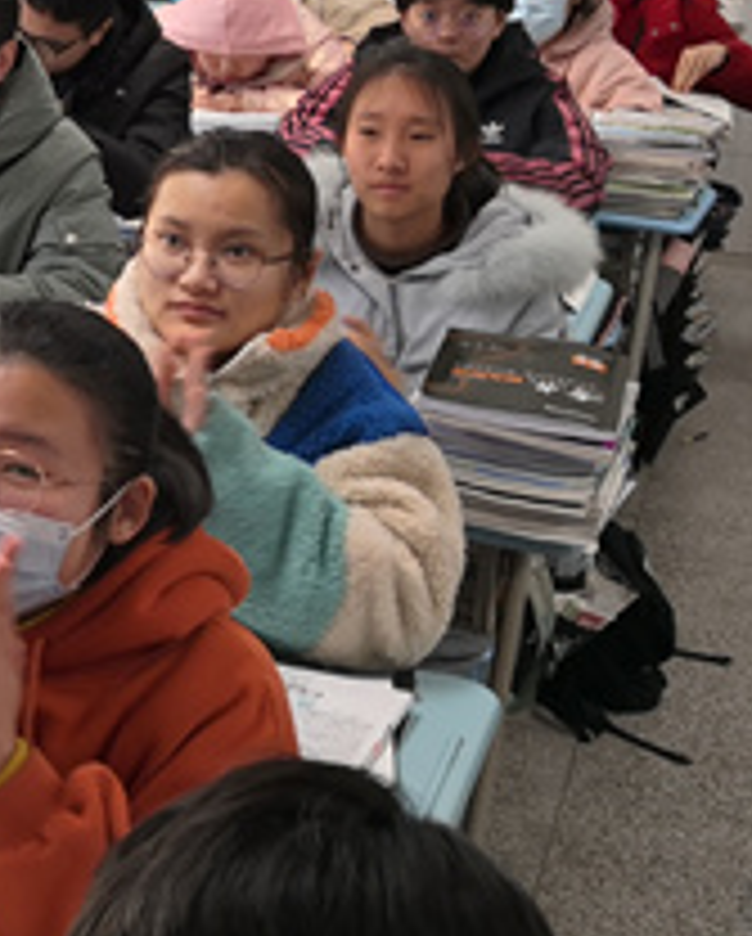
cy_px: 216
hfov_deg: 16.2
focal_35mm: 86
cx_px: -405
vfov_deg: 22.0
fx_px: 2387
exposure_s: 1/50
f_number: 1.6
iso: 80
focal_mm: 3.95
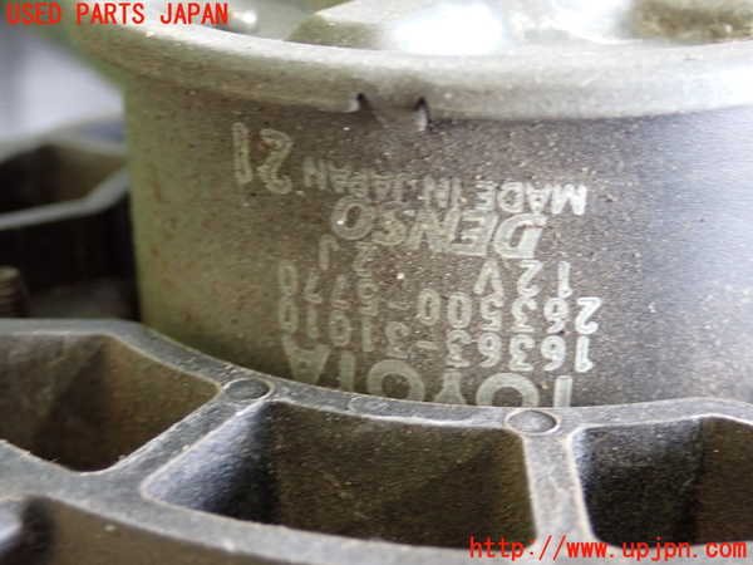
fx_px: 1349
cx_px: 376
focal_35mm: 62
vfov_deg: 23.7
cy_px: 282
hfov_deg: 31.2
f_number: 3.6
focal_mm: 11.09
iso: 800
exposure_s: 1/30
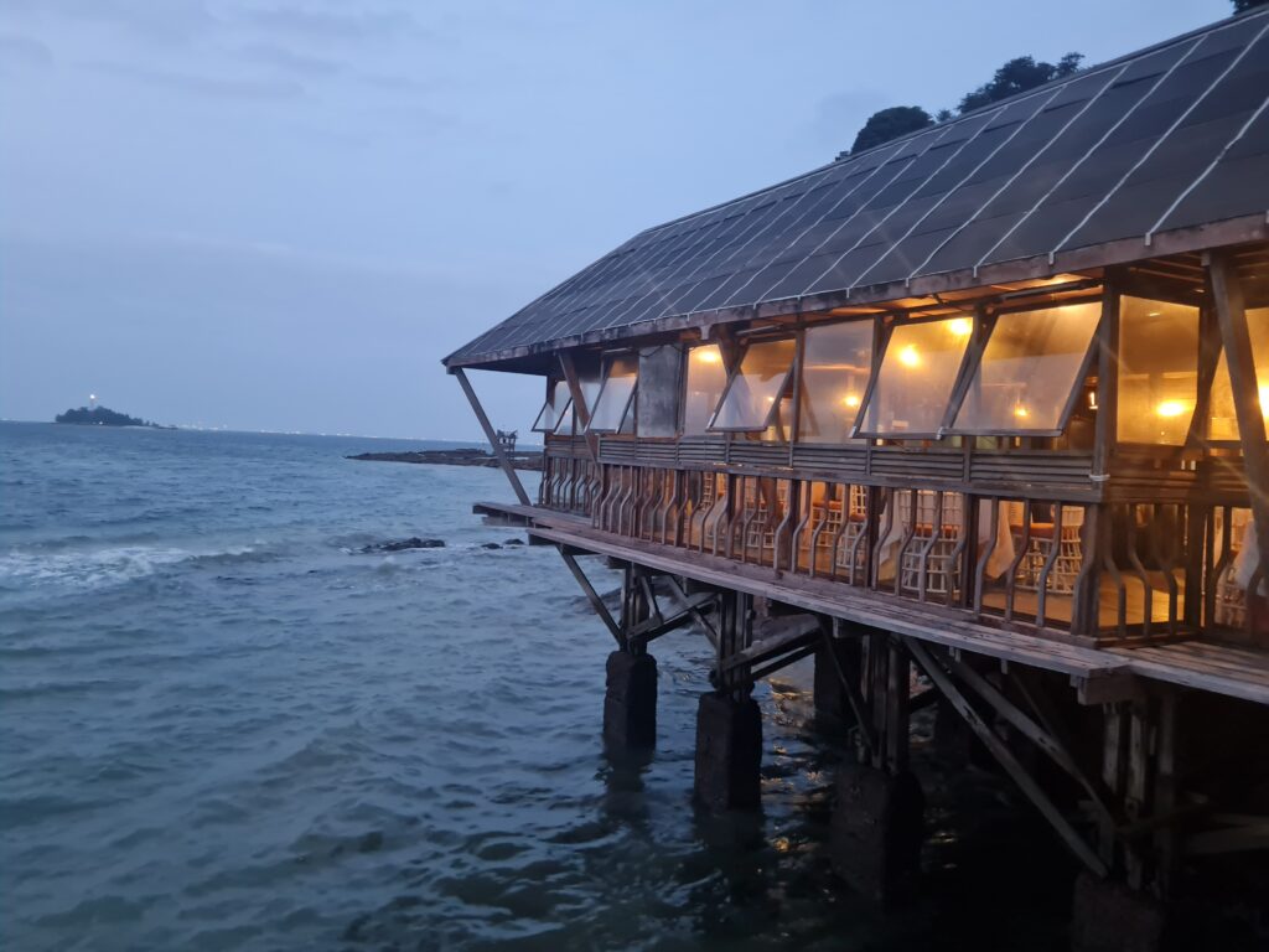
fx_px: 953
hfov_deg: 67.3
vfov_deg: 53.1
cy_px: 476
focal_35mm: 26
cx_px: 634
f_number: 1.8
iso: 640
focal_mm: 5.4
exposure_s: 1/25
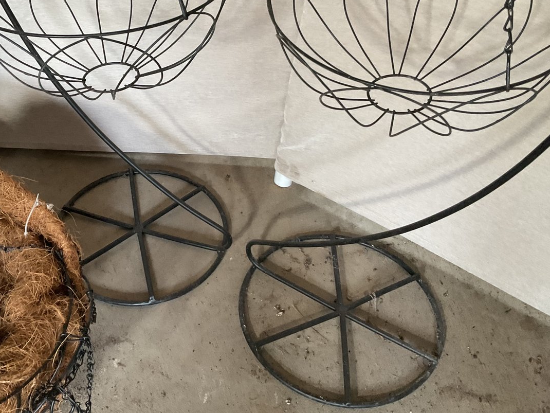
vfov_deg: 35.0
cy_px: 154
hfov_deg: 45.1
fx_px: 652
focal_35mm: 41
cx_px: 187
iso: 200
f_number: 1.8
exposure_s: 1/60
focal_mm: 3
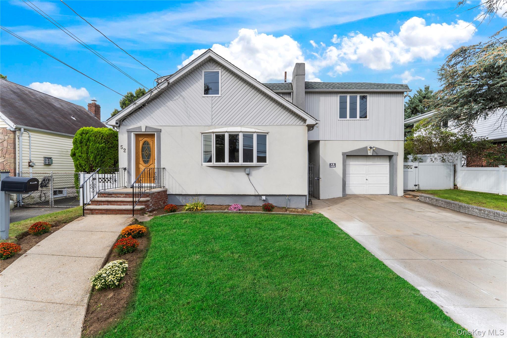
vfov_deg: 81.2
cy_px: 169
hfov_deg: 104.3
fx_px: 197
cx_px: 254
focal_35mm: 14
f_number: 11
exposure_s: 1/50
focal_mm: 14
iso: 100
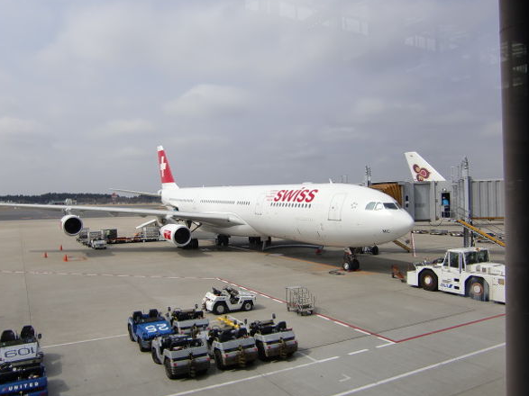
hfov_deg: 58.3
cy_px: 200
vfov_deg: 45.4
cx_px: 254
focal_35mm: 31
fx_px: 474
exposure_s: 1/800
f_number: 2.6
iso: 64
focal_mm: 4.9
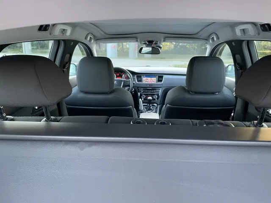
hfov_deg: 67.3
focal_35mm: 26
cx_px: 136
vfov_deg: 53.1
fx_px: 204
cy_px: 102
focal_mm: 4.2
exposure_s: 1/60
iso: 250
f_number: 1.6
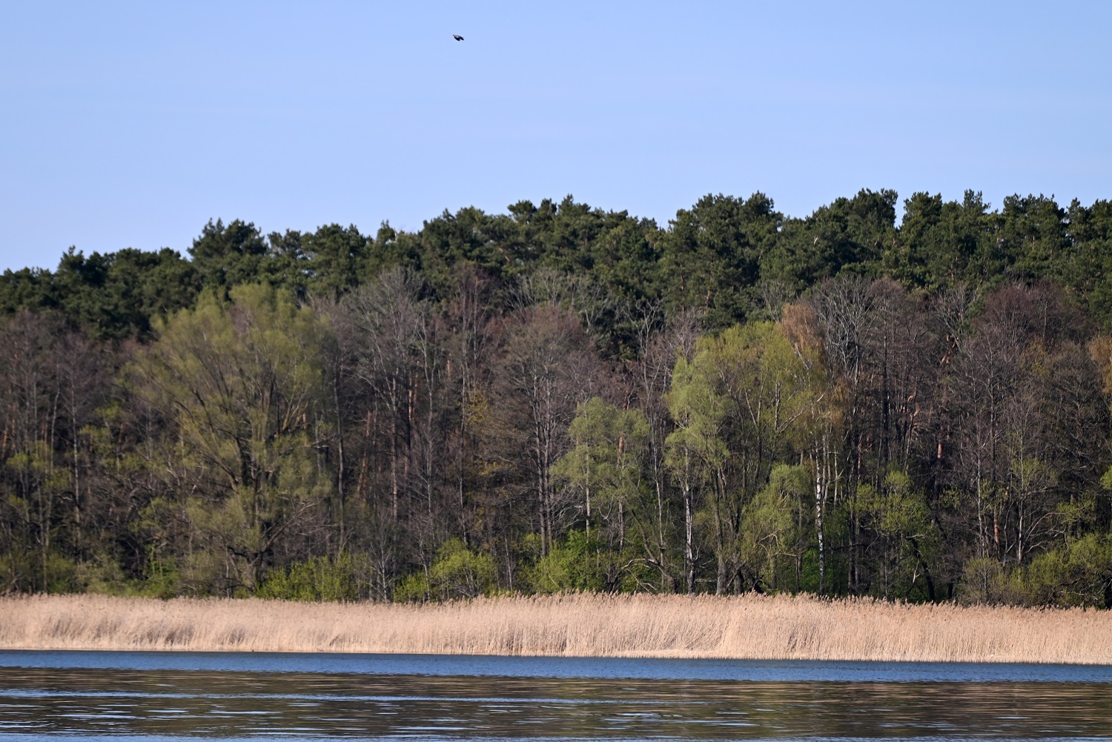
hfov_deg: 6.9
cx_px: 556
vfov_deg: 4.6
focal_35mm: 300
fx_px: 9269
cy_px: 371
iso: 250
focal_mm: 300
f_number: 5.6
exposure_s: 1/1000
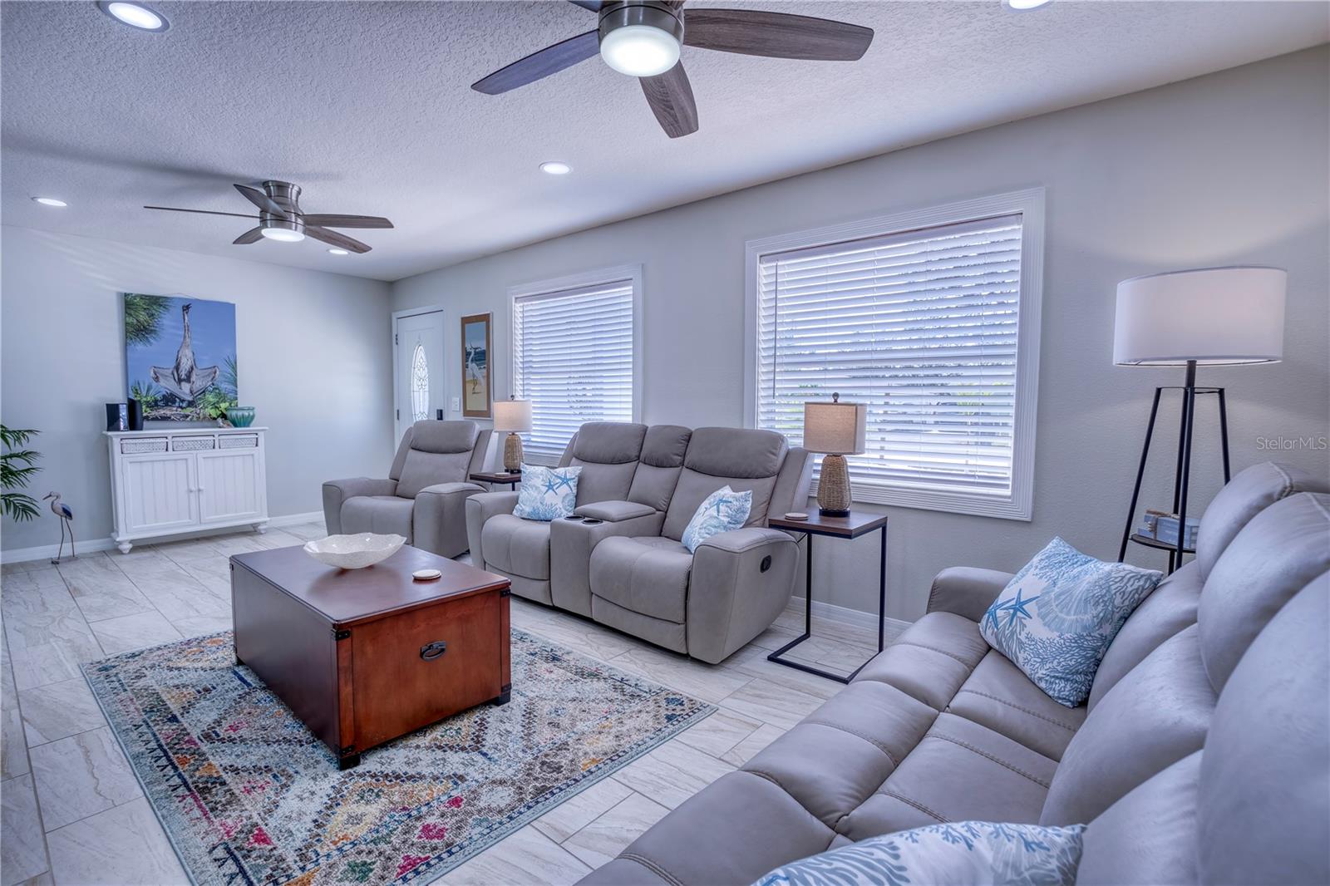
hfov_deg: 100.4
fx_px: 554
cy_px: 443
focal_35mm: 15
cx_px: 665
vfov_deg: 77.3
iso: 100
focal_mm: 10
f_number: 8
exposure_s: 1/8
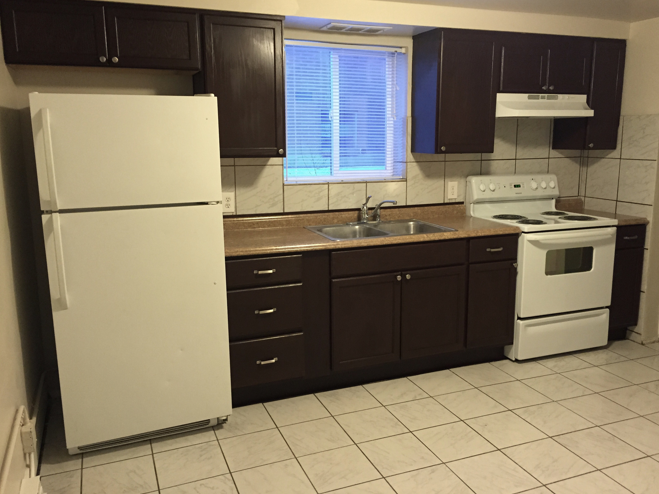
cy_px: 245
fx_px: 571
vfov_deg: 46.8
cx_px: 340
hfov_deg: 60.0
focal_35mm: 30
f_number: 2.2
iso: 250
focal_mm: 4.15
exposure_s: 1/17
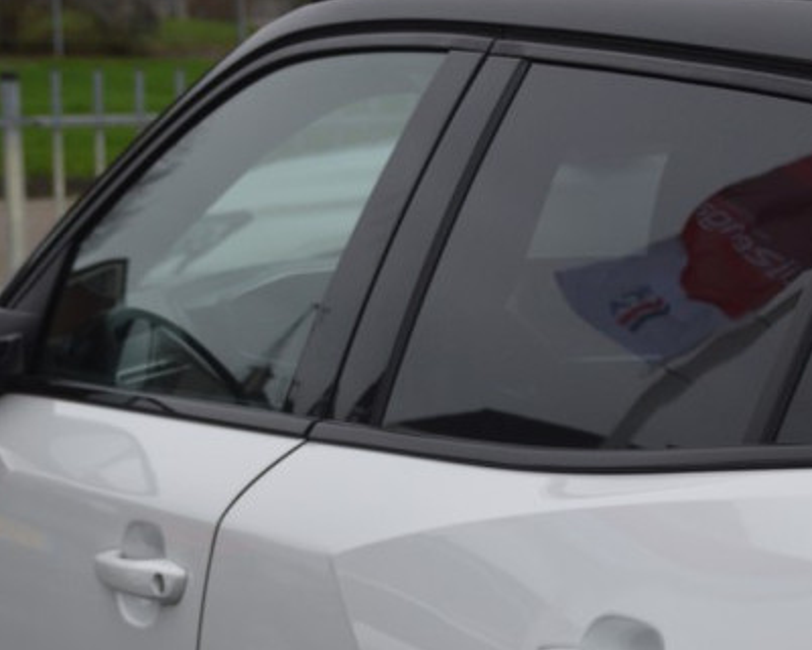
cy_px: 521
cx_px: 680
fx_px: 3292
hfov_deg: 14.0
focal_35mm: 137
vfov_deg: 11.2
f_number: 4.5
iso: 400
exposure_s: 1/80
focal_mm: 38
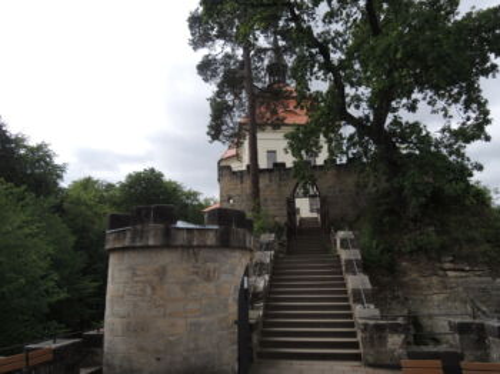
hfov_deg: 71.6
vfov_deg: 56.8
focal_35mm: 24
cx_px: 250
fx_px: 346
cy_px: 187
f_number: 2.8
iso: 100
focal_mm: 4.3
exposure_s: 1/1000
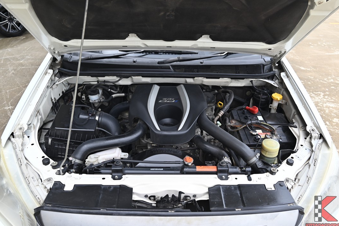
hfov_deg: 61.9
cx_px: 173
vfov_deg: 43.7
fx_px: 283
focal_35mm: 30
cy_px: 113
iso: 280
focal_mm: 29
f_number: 5.6
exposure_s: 1/350
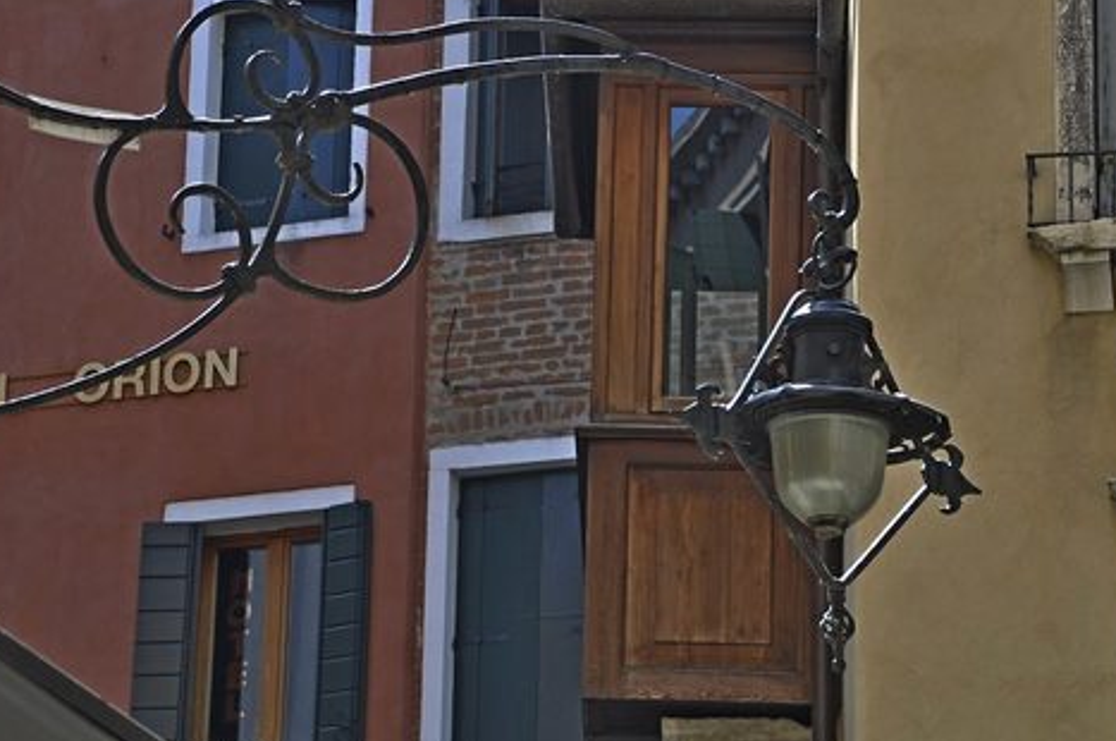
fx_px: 4478
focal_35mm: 145
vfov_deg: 9.5
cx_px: 492
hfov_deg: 14.2
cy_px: 354
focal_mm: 75
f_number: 9
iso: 200
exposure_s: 1/50
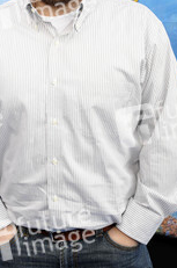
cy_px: 63
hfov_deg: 17.4
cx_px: 69
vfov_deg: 25.7
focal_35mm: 78
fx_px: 578
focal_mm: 45
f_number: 7.1
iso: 400
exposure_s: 1/160
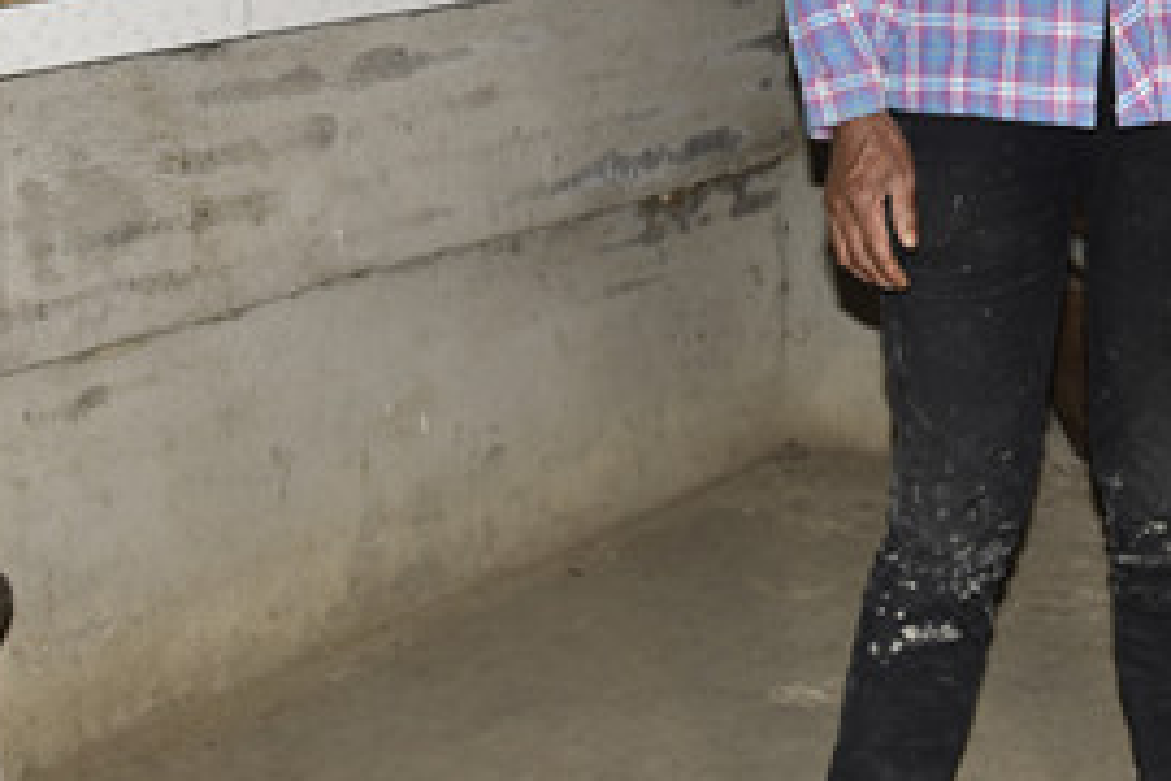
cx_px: 993
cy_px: -204
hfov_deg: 24.8
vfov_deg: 16.2
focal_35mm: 80
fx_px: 2602
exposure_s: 1/60
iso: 250
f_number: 4
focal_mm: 24
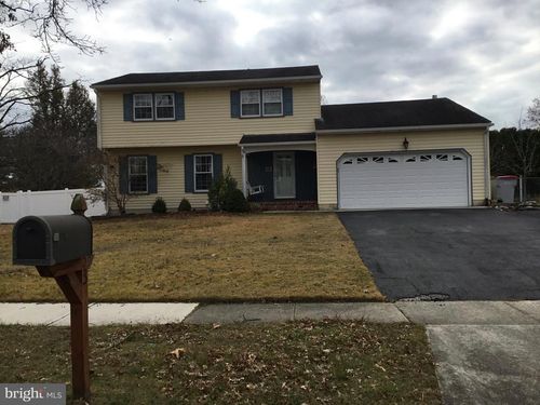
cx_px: 270
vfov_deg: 45.4
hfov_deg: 58.4
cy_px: 202
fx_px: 484
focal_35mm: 31
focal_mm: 3.3
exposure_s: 1/1131
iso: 25
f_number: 2.4
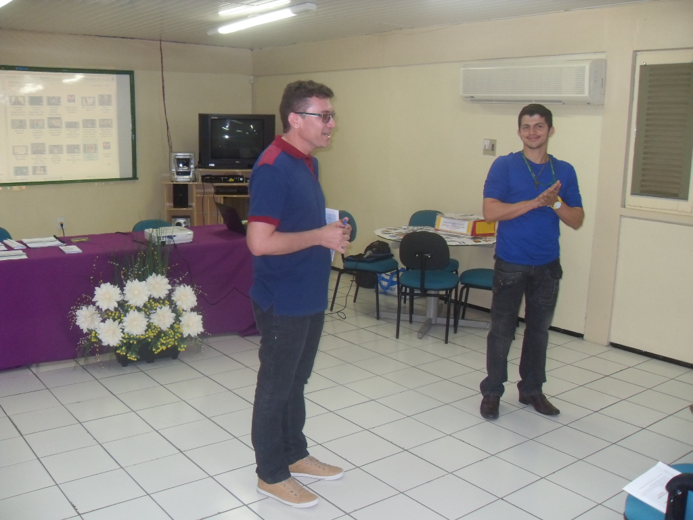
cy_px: 260
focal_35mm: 34
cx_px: 346
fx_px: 681
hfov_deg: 54.0
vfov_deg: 41.8
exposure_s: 1/45
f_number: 2.8
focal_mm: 6.3
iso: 200
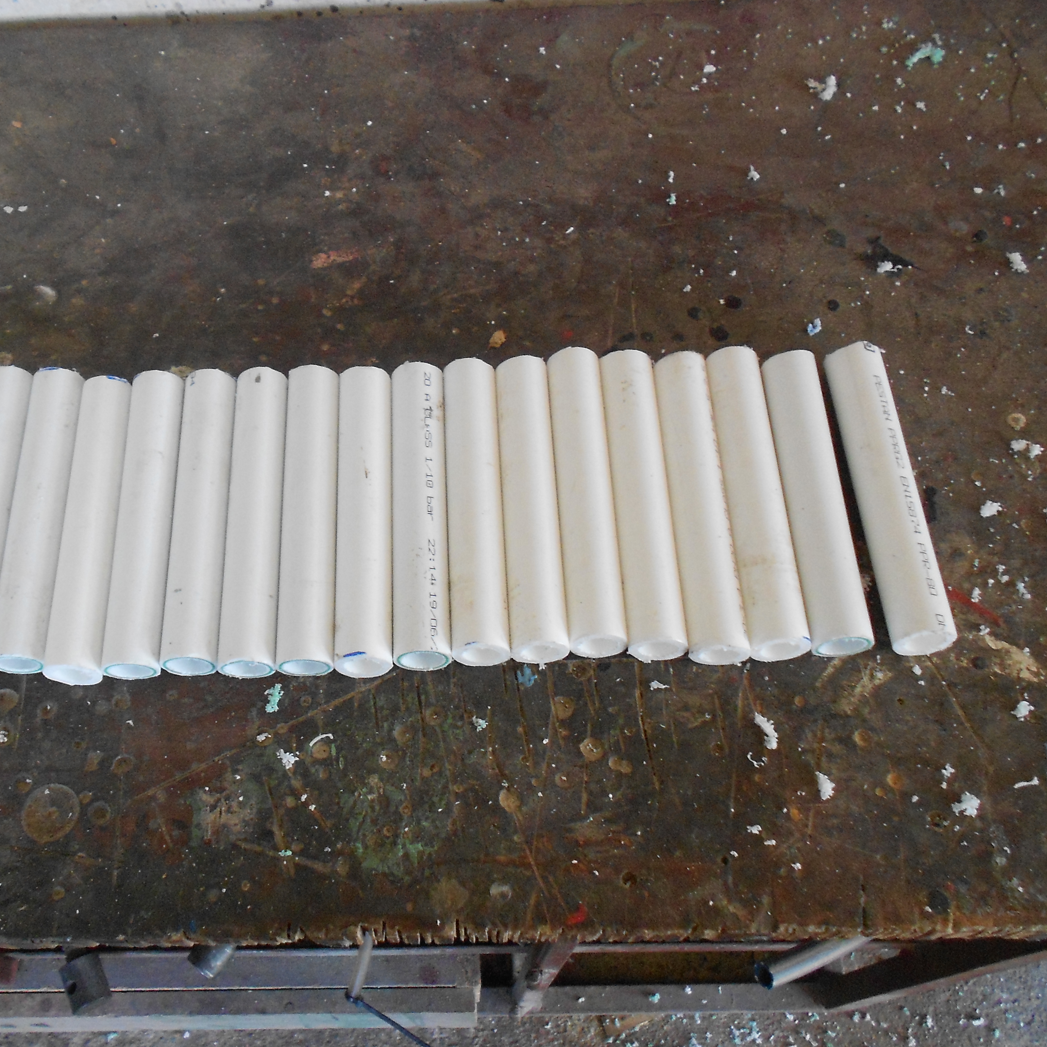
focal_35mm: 31
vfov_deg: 52.5
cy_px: 523
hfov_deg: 52.1
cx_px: 405
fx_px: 1061
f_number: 3.2
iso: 400
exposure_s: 1/30
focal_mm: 4.6
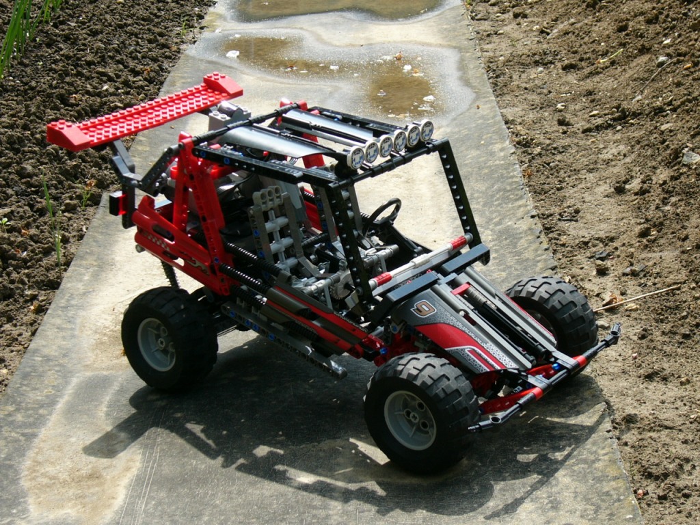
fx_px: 1416
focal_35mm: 70
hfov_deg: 27.8
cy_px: 262
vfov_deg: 21.0
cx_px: 350
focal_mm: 11.6
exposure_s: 1/200
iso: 50
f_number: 4
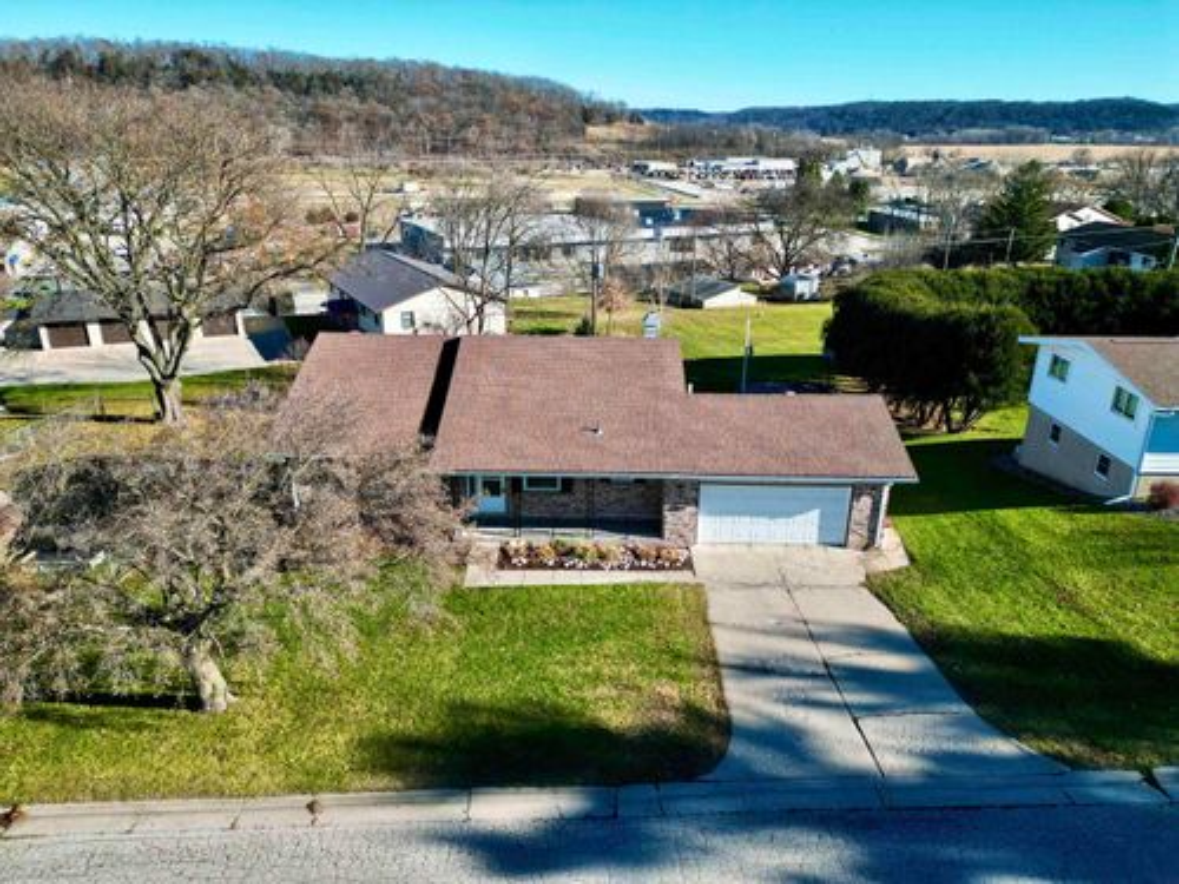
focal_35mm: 24
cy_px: 442
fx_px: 817
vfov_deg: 56.8
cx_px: 590
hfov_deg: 71.6
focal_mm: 6.72
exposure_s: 1/2000
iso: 200
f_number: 1.7
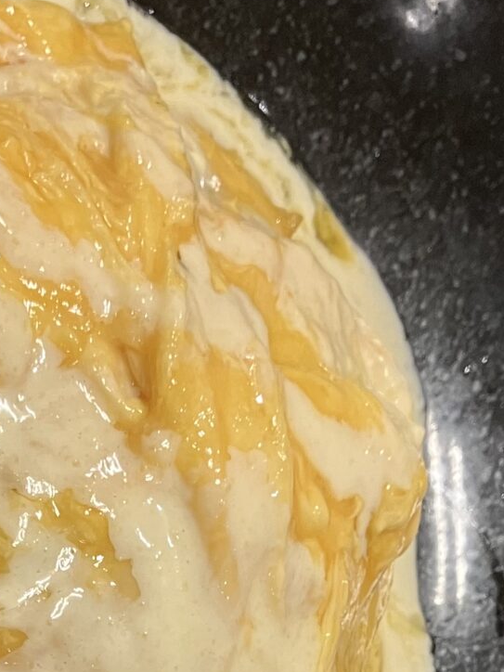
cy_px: 951
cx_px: -44
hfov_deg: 14.6
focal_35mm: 99
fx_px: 1922
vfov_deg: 18.1
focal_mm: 3.99
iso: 80
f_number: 1.8
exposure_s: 1/94
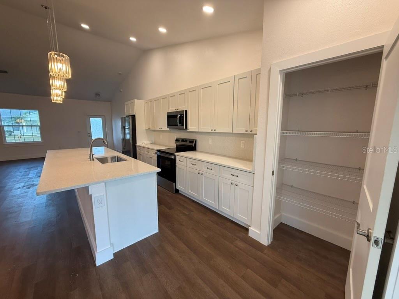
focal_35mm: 14
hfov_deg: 102.1
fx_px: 161
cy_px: 150
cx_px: 200
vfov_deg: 85.7
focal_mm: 2.22
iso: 200
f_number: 2.2
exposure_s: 1/120
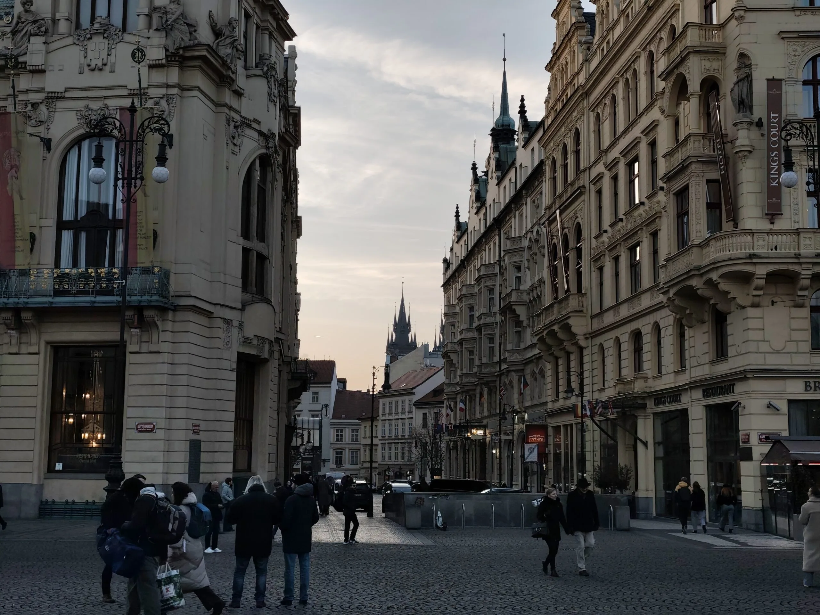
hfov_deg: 41.2
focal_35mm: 46
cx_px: 410
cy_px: 308
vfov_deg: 31.5
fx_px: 1090
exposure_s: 1/280
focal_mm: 6.19
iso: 50
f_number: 1.65
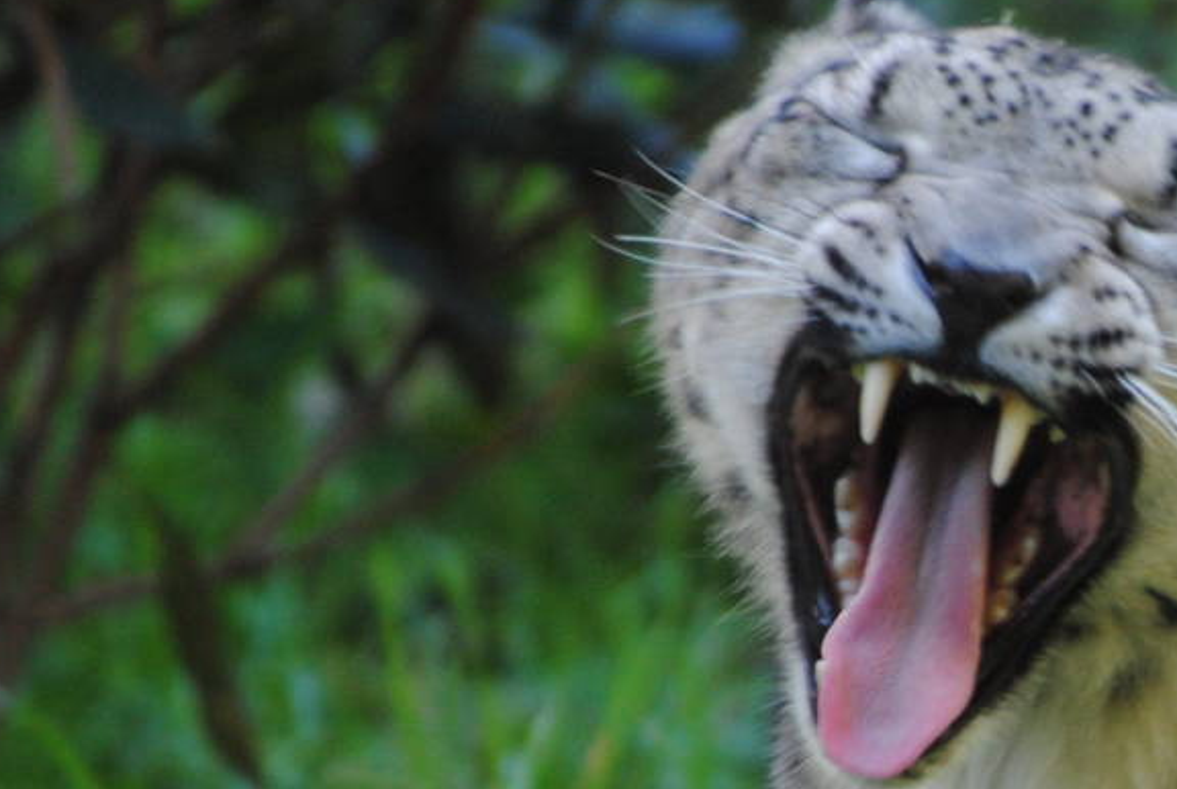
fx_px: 27276
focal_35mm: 833
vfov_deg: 1.7
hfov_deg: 2.5
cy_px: 657
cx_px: 1373
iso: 400
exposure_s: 1/30
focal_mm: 200
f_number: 5.6
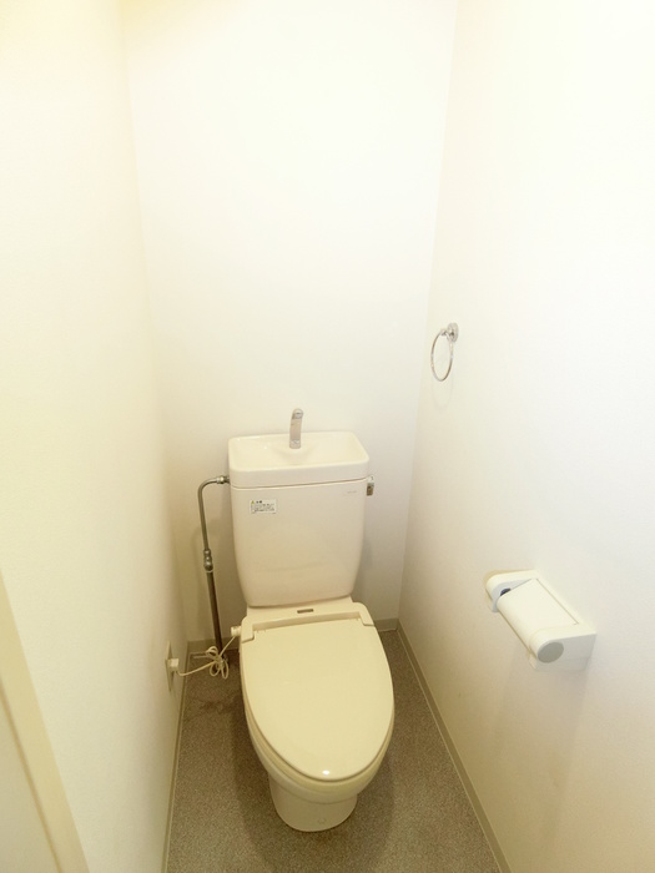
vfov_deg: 84.7
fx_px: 479
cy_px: 436
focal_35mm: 19
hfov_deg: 68.7
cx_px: 328
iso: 640
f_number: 2.7
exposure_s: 1/60
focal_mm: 4.06
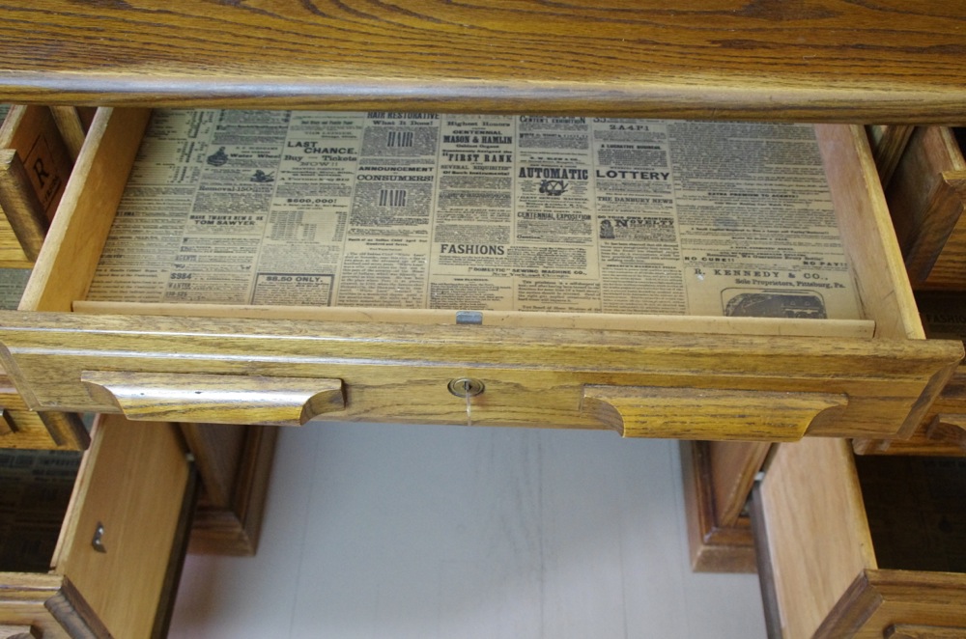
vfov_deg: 31.7
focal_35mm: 42
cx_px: 483
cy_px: 320
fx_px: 1124
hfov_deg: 46.5
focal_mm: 28
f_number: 7.1
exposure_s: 1/25
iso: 3200
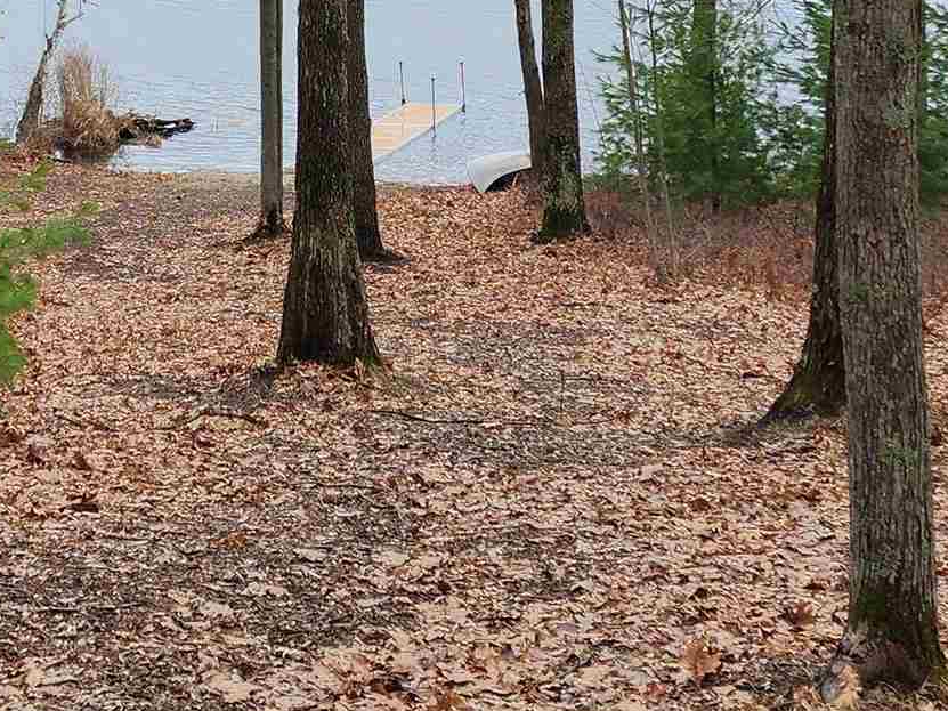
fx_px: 2327
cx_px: 338
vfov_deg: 16.7
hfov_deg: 22.9
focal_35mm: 85
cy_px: -119
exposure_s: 1/636
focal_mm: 6.4
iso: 12
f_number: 1.8
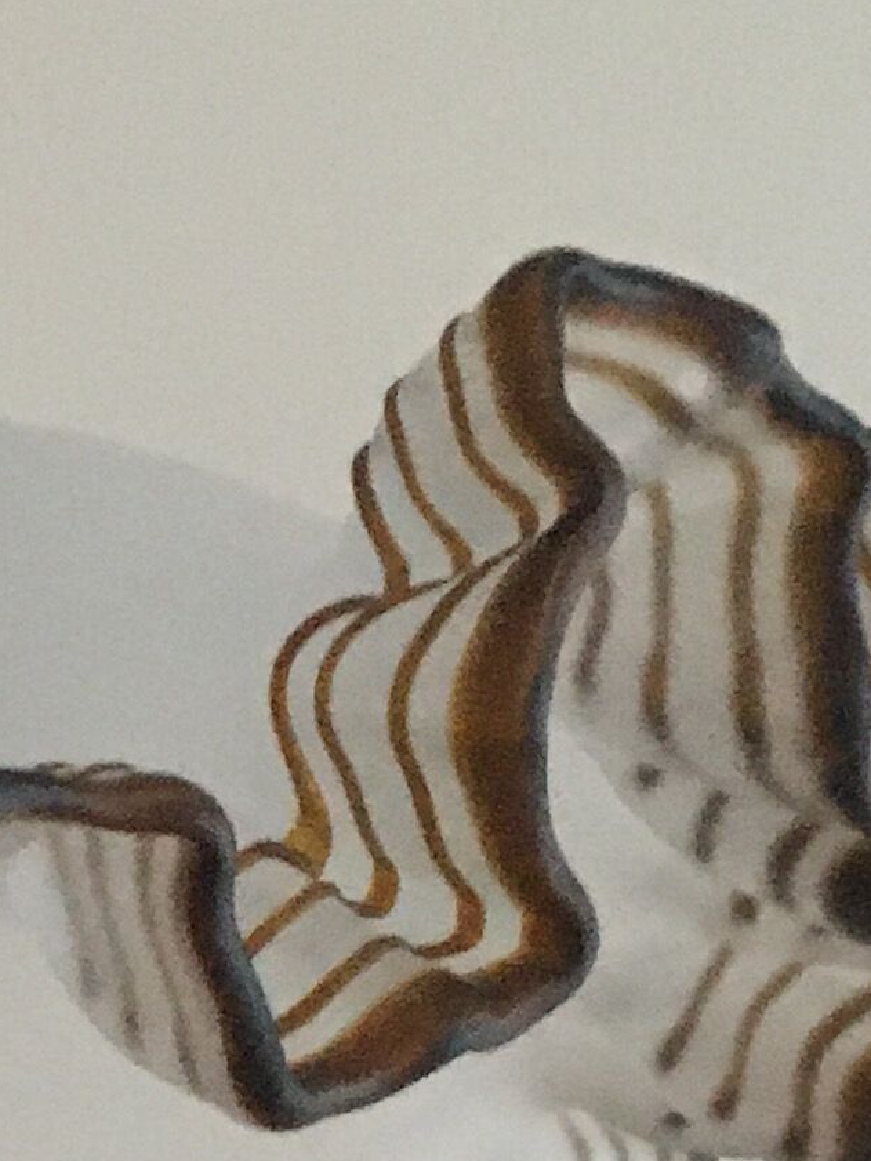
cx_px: -660
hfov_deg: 10.1
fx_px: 4662
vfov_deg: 14.0
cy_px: 1128
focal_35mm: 139
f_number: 2.2
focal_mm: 4.15
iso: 500
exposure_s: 1/17
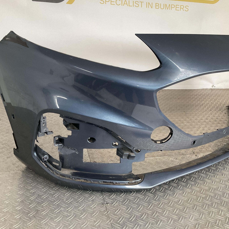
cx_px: 137
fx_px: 262
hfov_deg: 47.0
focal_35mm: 35
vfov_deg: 47.2
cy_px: 116
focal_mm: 3
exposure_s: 1/60
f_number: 1.8
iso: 100
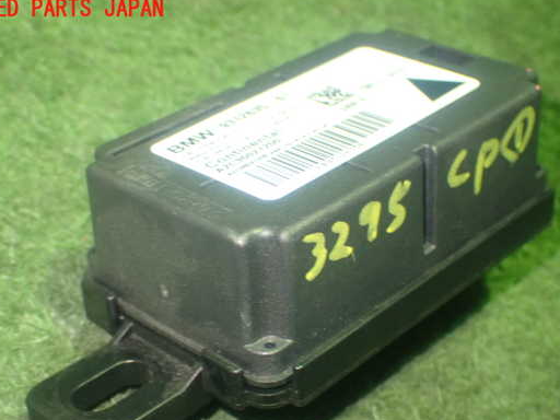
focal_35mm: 68
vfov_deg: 21.6
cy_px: 242
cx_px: 293
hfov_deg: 28.6
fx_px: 1100
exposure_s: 1/20
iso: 800
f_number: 3.5
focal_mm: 10.35
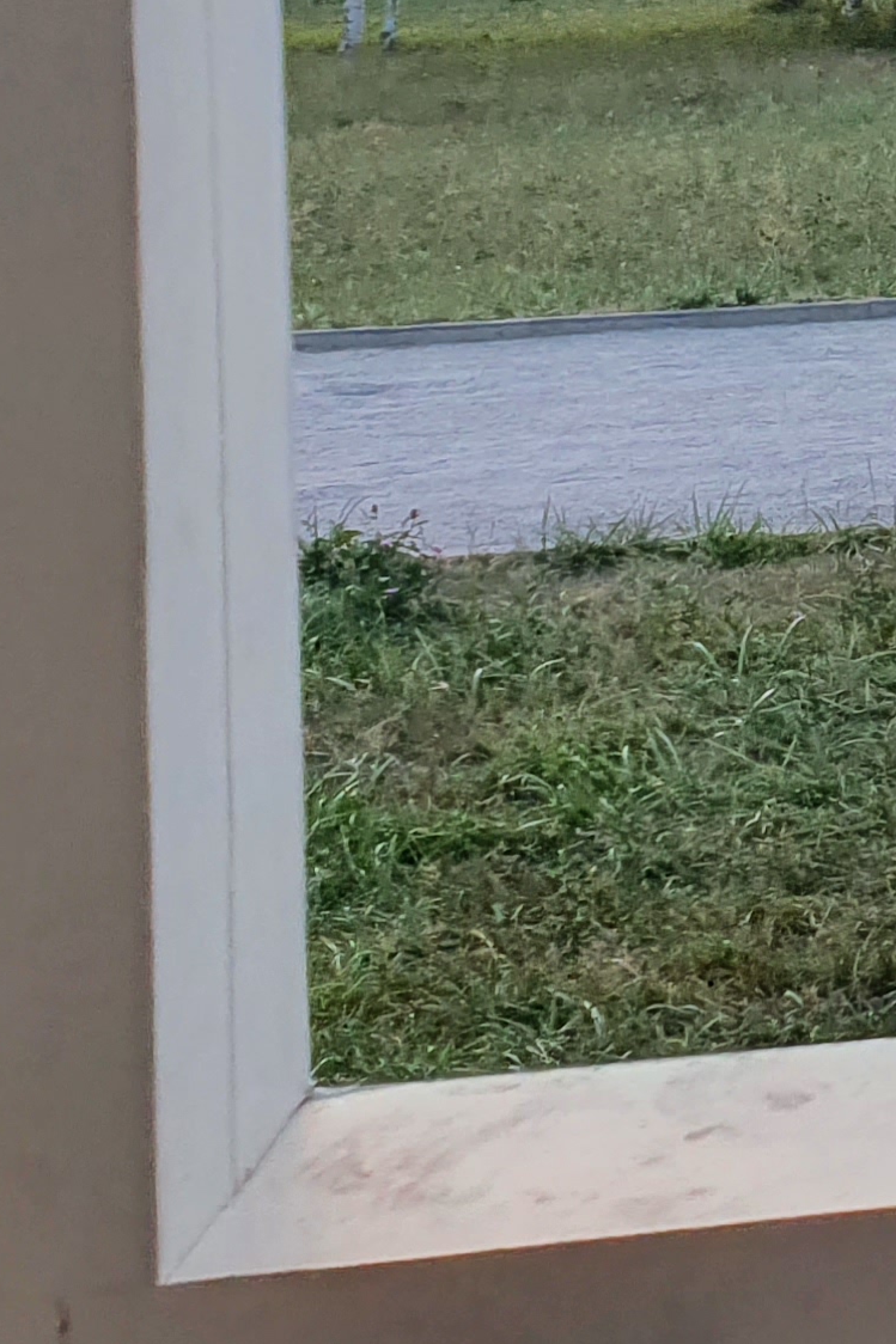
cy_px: -172
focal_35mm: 97
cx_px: 2083
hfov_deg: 11.8
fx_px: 3622
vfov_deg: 20.0
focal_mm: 4.32
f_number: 2.4
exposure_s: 1/370
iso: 50
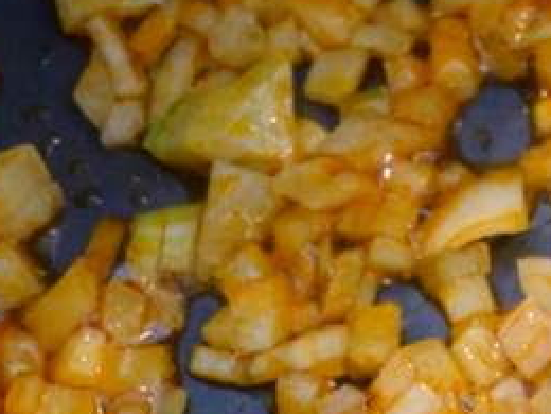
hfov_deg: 8.4
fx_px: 3677
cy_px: 824
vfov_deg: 6.3
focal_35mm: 231
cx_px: 835
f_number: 3.5
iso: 3200
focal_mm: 25
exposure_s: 1/60
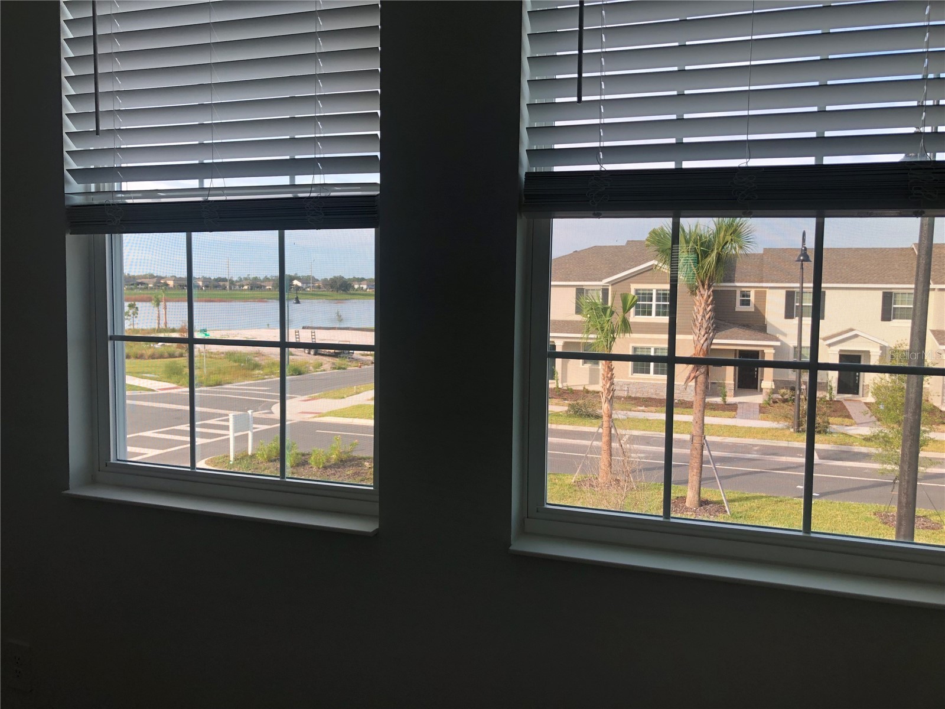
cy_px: 354
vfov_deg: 49.7
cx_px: 472
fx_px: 764
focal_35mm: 28
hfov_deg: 63.4
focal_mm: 3.99
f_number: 1.8
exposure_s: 1/261
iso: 20
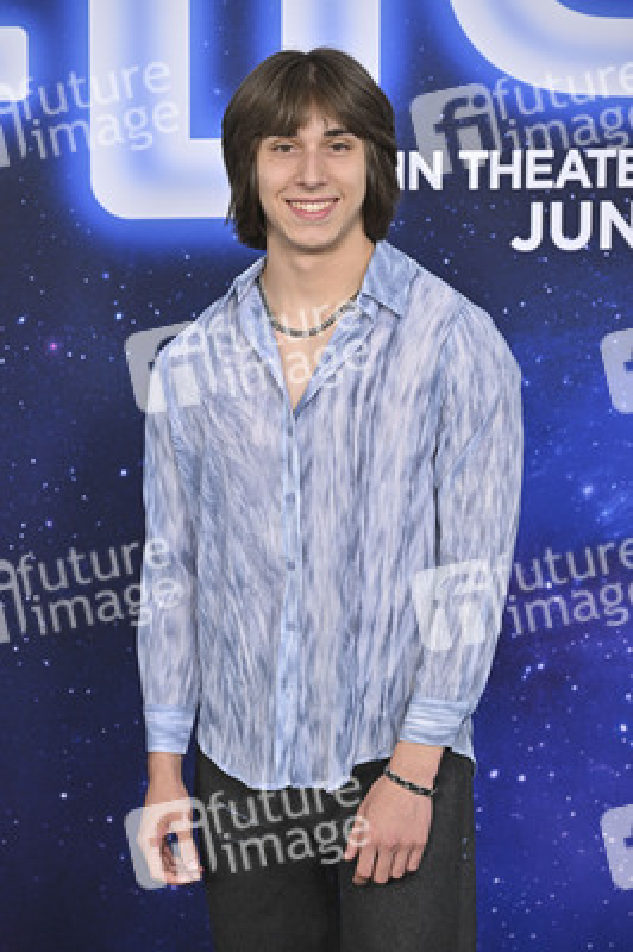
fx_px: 2774
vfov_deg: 19.5
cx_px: 316
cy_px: 476
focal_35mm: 105
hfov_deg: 13.0
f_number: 5.6
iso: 1600
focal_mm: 105
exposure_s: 1/320
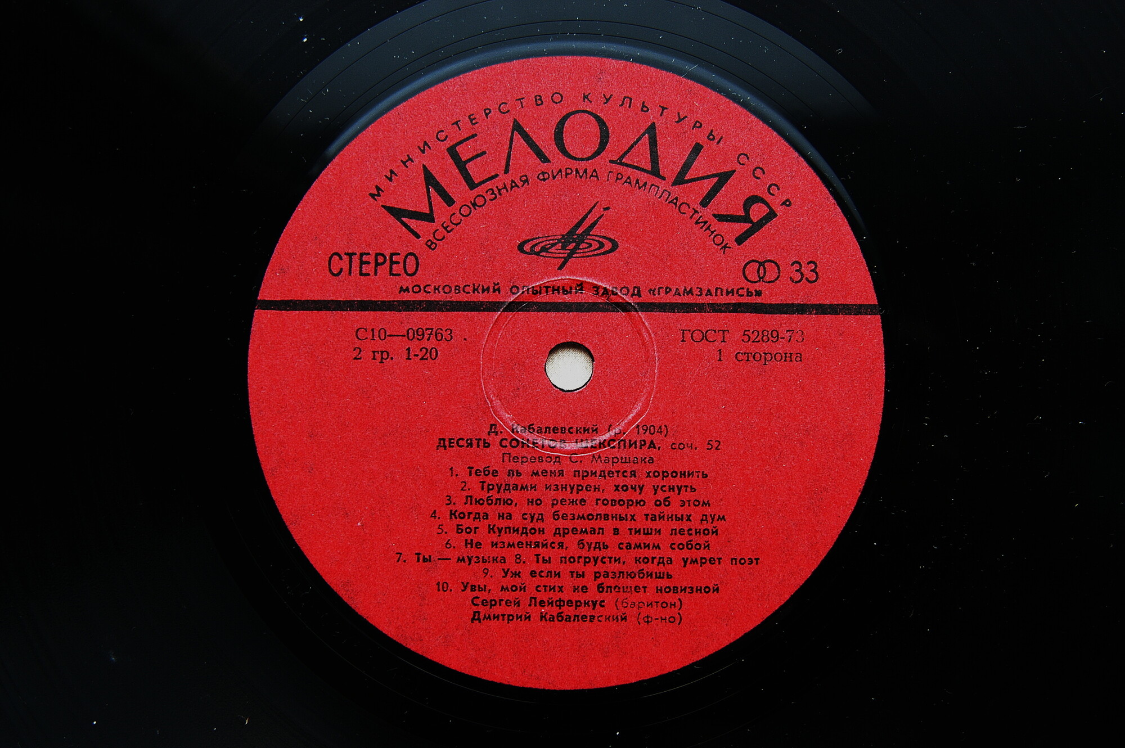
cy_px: 374
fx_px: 1639
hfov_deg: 37.9
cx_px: 562
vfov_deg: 25.7
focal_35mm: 52
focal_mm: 35
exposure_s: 1/40
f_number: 3.3
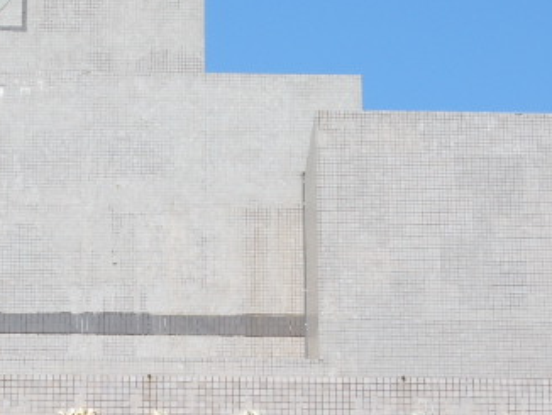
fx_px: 3255
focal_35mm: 204
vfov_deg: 7.3
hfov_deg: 9.7
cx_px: 283
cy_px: 388
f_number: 10
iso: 63
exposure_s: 1/125
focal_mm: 17.4
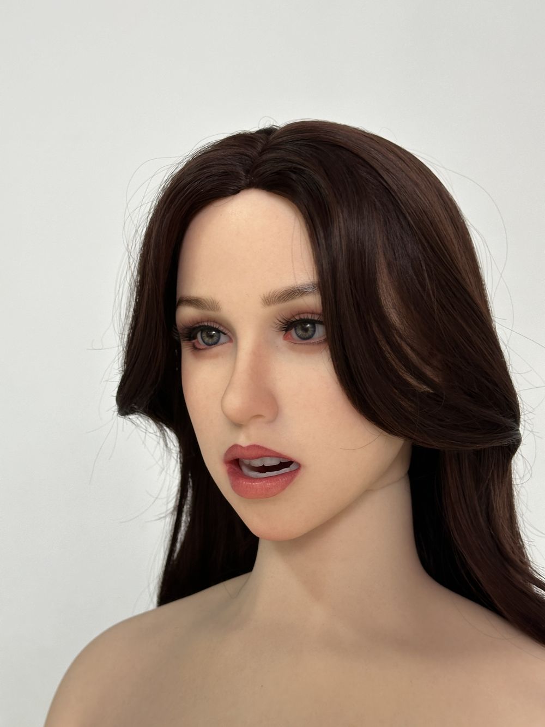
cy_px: 364
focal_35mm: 48
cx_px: 272
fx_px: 1007
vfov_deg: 39.7
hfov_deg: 30.3
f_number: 1.78
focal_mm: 6.86
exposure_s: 1/50
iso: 250
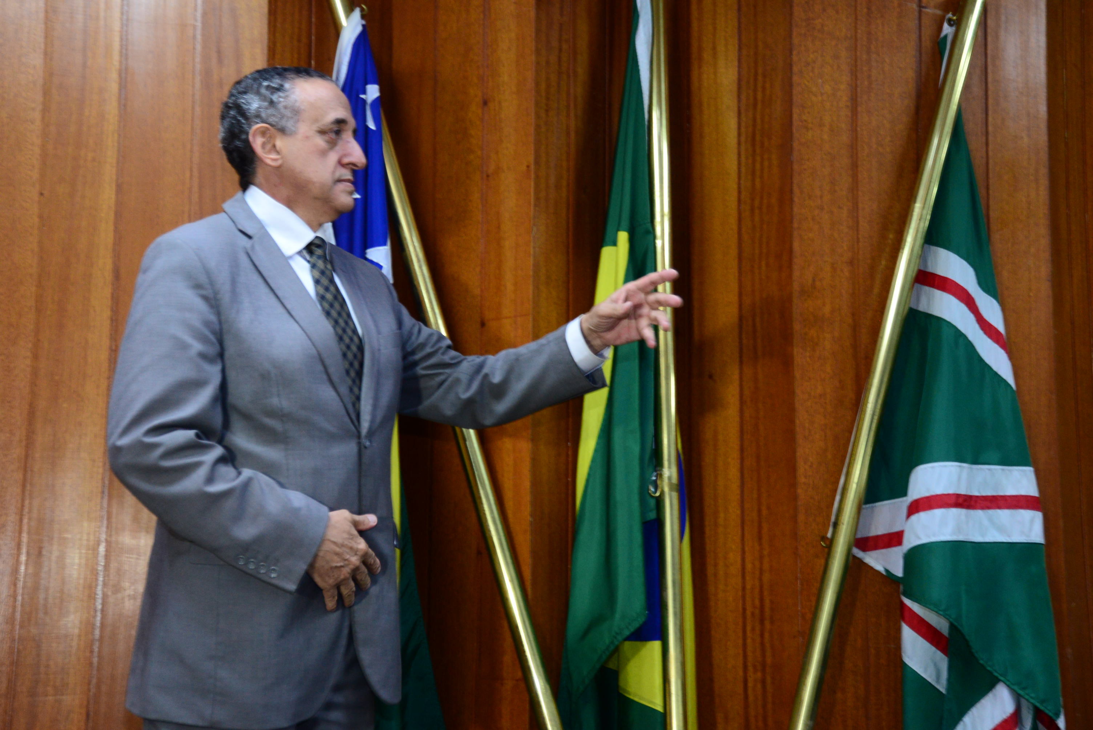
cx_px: 546
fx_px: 1883
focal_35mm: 62
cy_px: 365
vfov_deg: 21.9
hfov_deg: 32.4
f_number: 5.6
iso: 2500
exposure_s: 1/60
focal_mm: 62
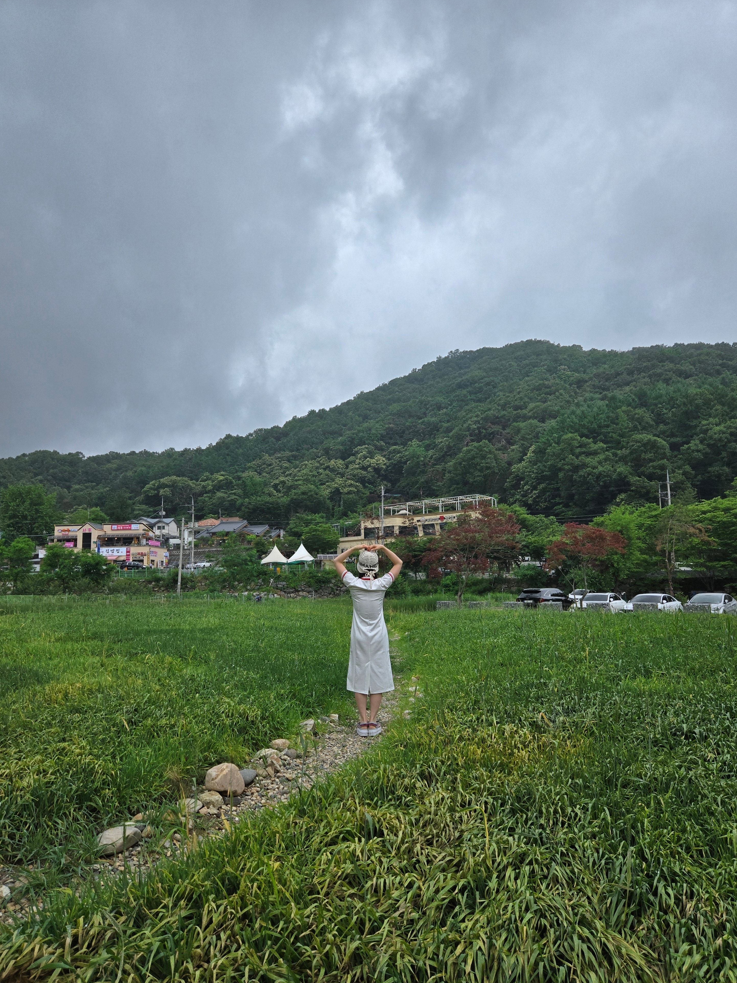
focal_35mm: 24
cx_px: 367
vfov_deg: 71.6
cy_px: 501
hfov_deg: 56.8
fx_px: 681
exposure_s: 1/2537
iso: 80
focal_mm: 5.4
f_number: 1.8
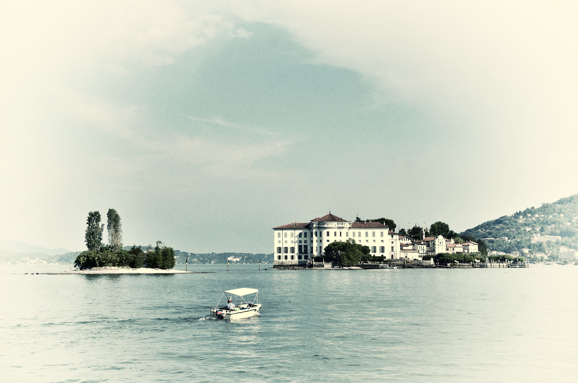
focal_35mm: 57
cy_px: 192
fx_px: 913
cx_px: 289
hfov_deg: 35.1
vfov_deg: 23.7
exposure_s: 1/640
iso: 100
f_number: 7.1
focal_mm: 38
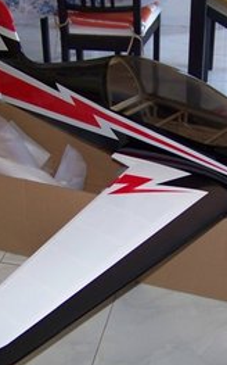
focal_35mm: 58
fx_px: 575
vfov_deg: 35.1
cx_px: 138
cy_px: 186
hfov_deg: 22.3
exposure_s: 1/30
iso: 200
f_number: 2.8
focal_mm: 5.85
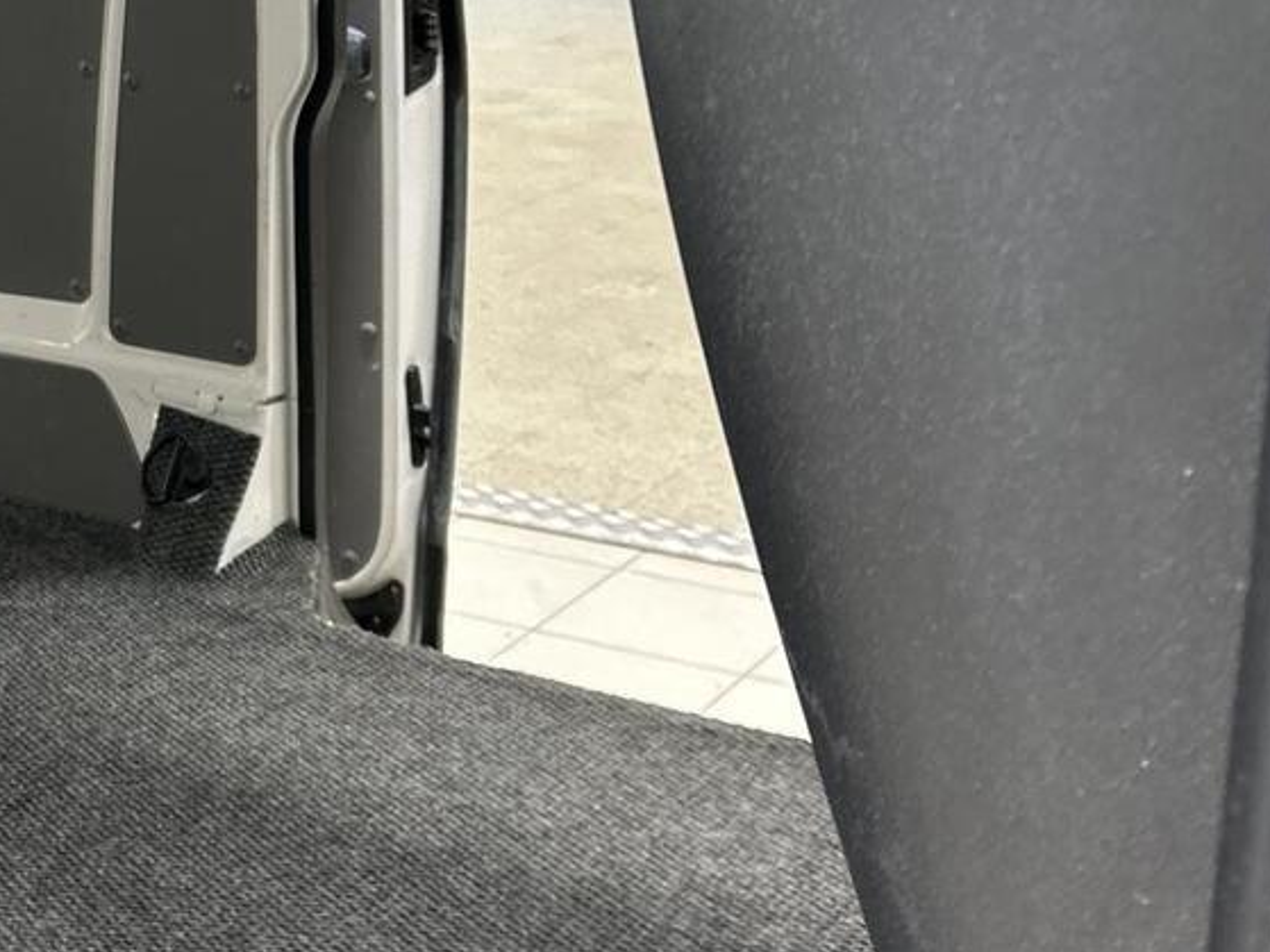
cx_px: -245
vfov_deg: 21.7
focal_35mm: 67
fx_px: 2458
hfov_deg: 26.0
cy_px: 243
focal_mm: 5.7
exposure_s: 1/50
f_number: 1.5
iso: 125
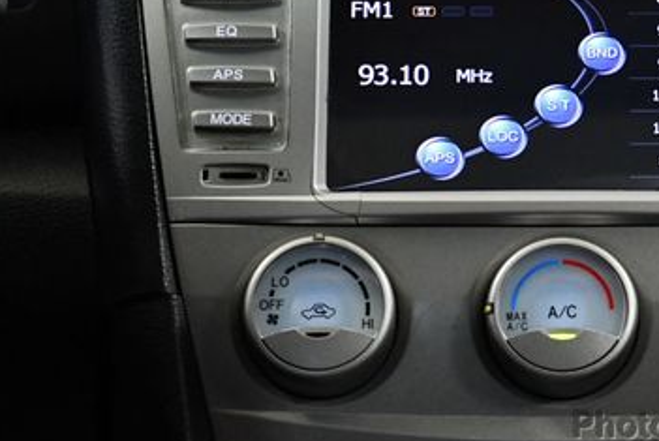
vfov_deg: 7.8
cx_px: 550
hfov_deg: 11.7
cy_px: 60
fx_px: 3207
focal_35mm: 175
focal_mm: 48
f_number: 5.3
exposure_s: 1/100
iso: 3200
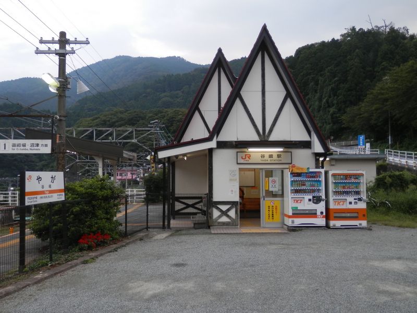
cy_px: 156
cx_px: 208
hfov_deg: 55.4
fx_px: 398
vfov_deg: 42.9
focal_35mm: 33
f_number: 3.4
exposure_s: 1/60
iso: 100
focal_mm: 6
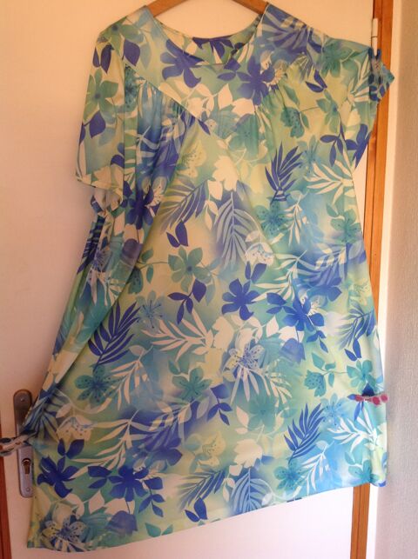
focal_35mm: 35
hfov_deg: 40.6
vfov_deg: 52.7
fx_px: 565
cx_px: 209
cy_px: 280
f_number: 2.4
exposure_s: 1/15
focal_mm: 4.28
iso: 100
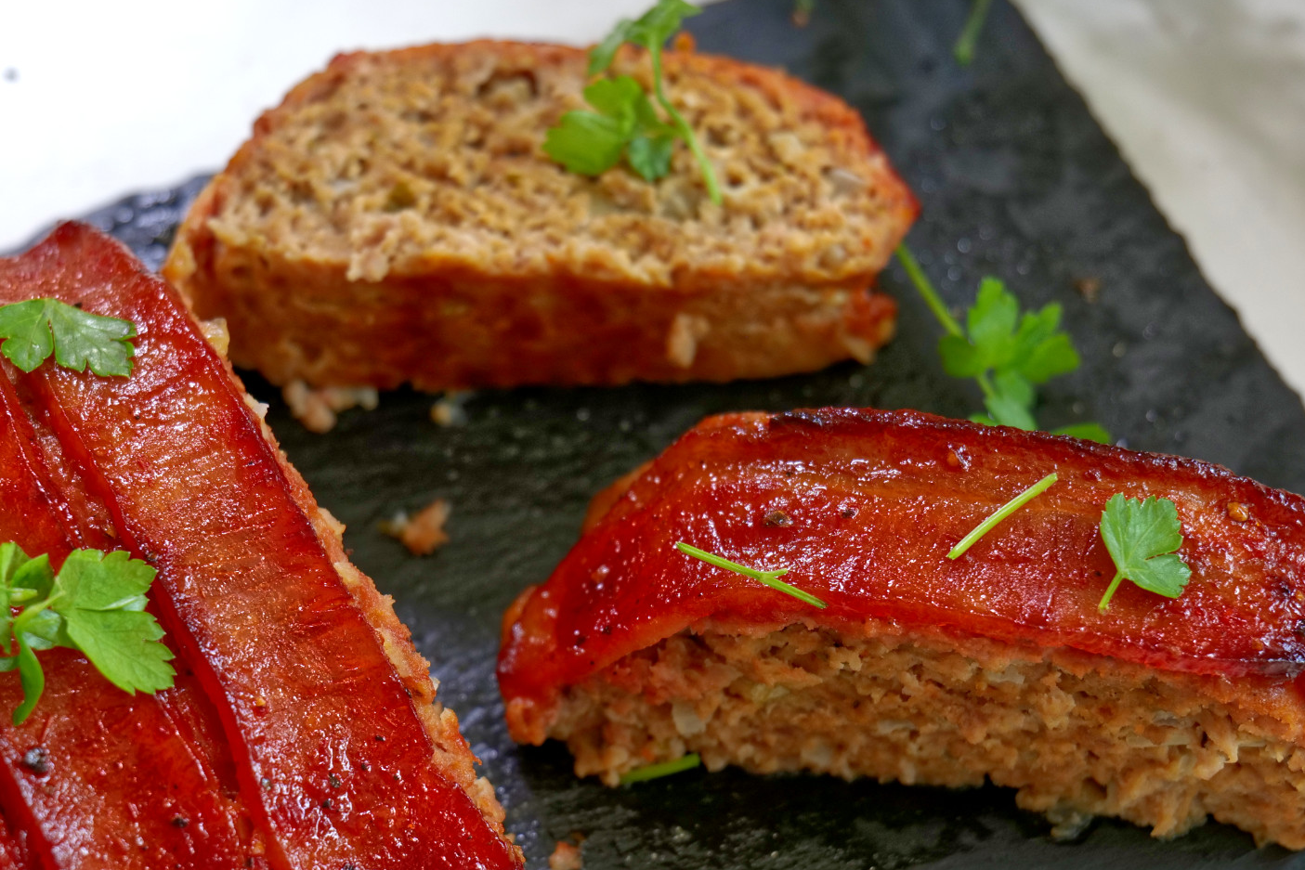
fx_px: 2973
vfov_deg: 16.6
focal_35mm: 82
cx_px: 513
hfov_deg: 24.7
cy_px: 559
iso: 1000
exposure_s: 1/80
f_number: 7.1
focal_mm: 60
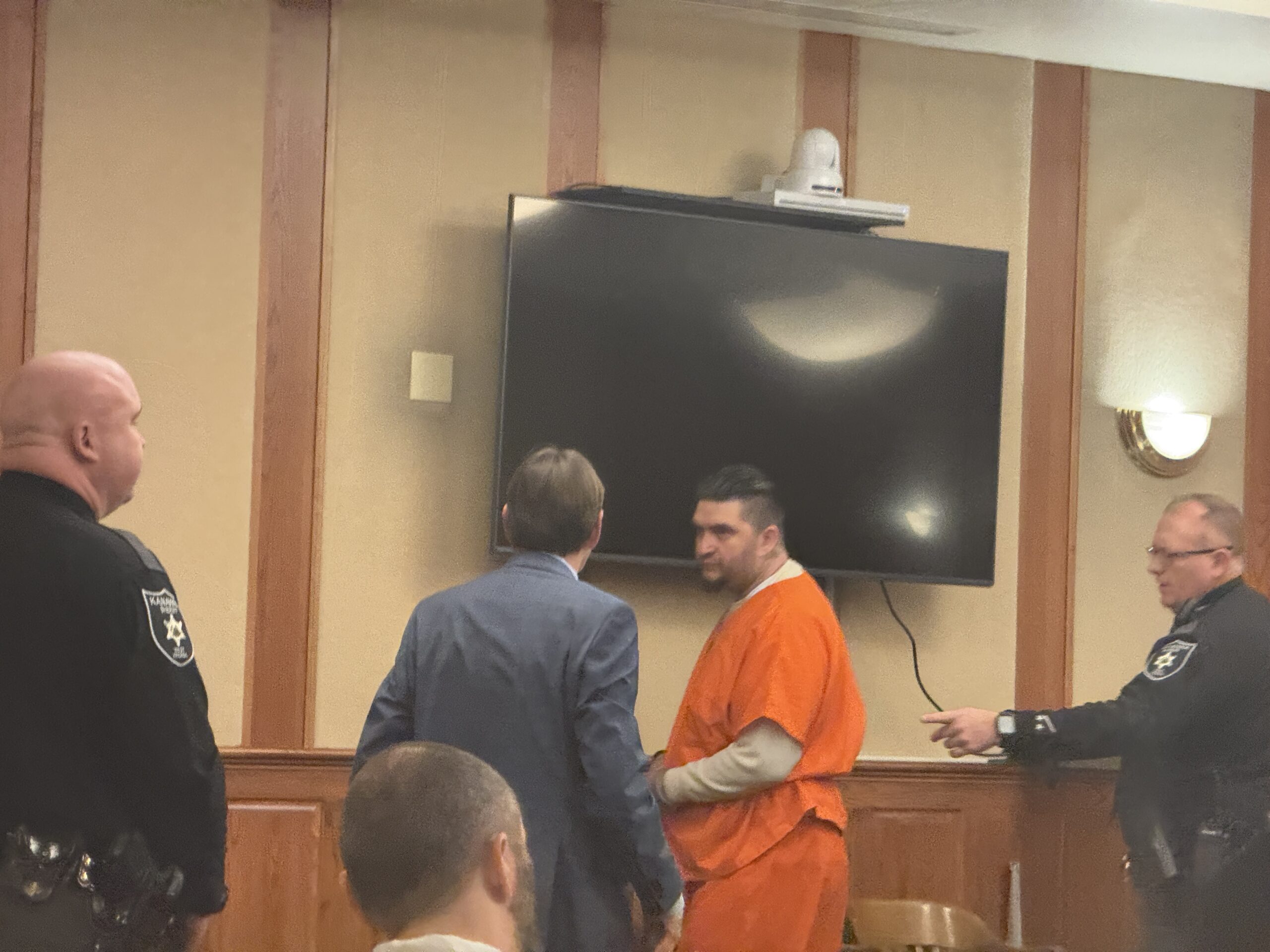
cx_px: 635
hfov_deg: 16.4
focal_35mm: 120
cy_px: 476
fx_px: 4403
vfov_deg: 12.3
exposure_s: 1/120
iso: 1000
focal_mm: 15.66
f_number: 2.8
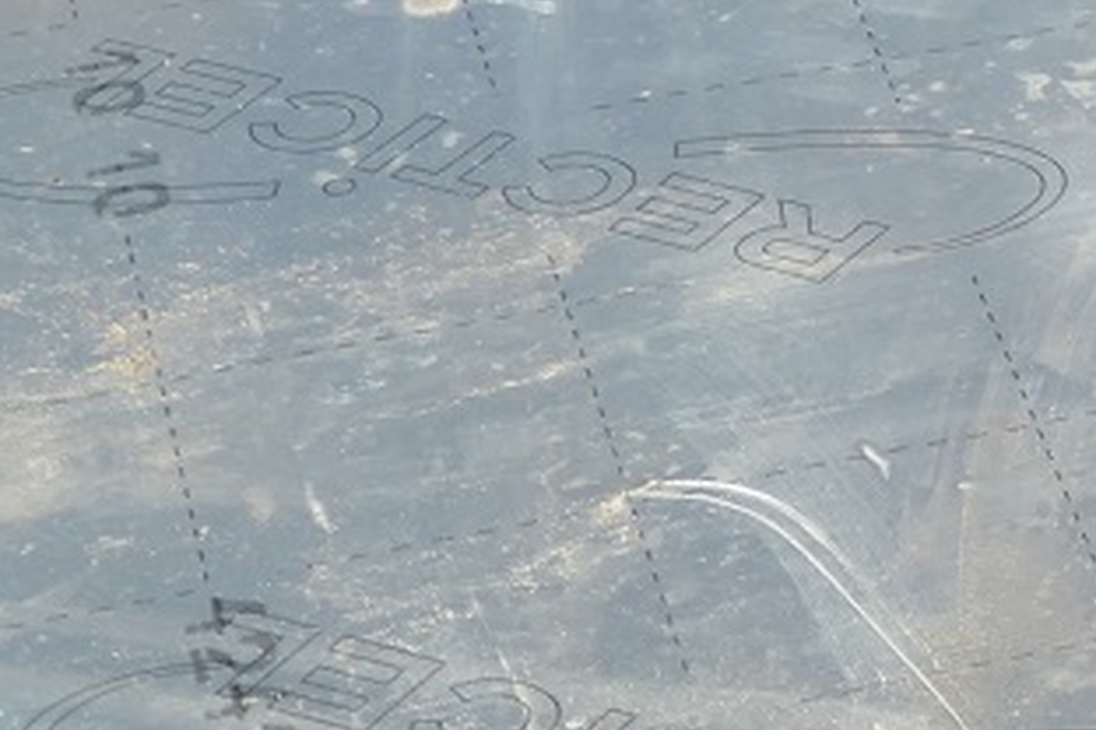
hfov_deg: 8.5
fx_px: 6728
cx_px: 2680
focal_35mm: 221
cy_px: 72
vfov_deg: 6.2
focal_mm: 15.4
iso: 200
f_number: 4.5
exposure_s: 1/1000
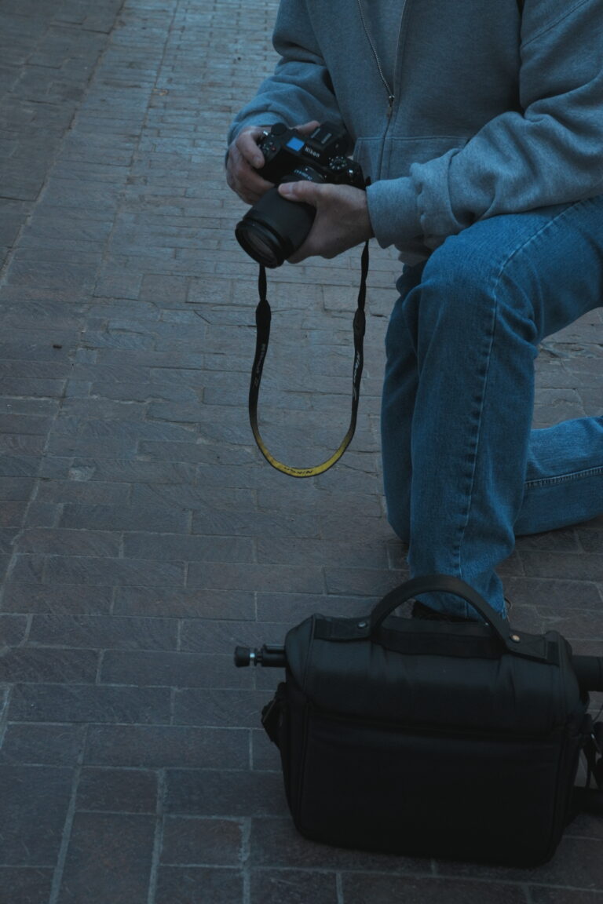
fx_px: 1884
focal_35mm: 75
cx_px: 302
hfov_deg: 18.2
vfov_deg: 27.0
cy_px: 452
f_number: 8
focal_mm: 50
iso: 250
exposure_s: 1/200
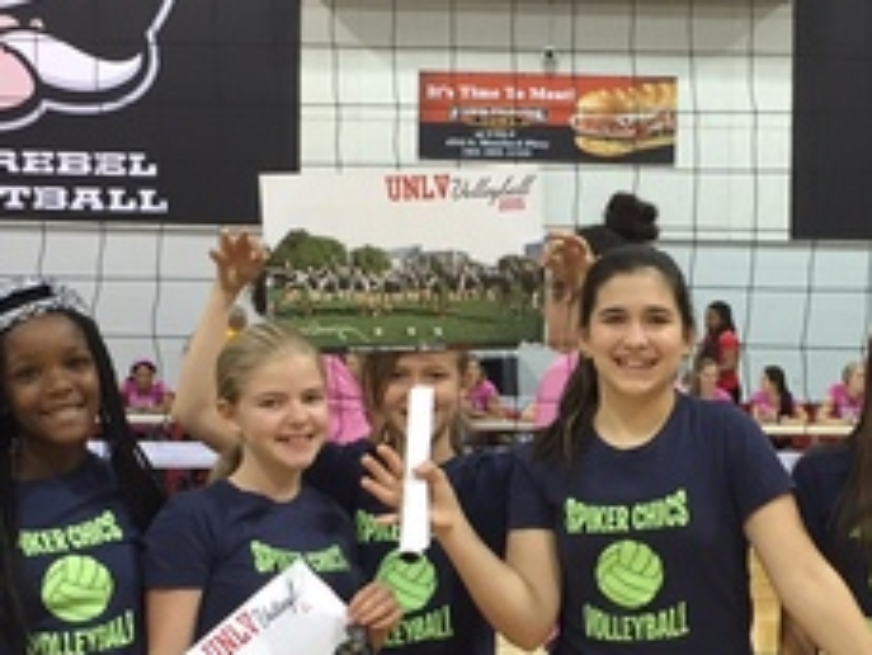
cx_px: 693
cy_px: 487
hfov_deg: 21.3
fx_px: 2294
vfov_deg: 16.2
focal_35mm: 91
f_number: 2.2
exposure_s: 1/30
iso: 64
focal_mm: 4.15
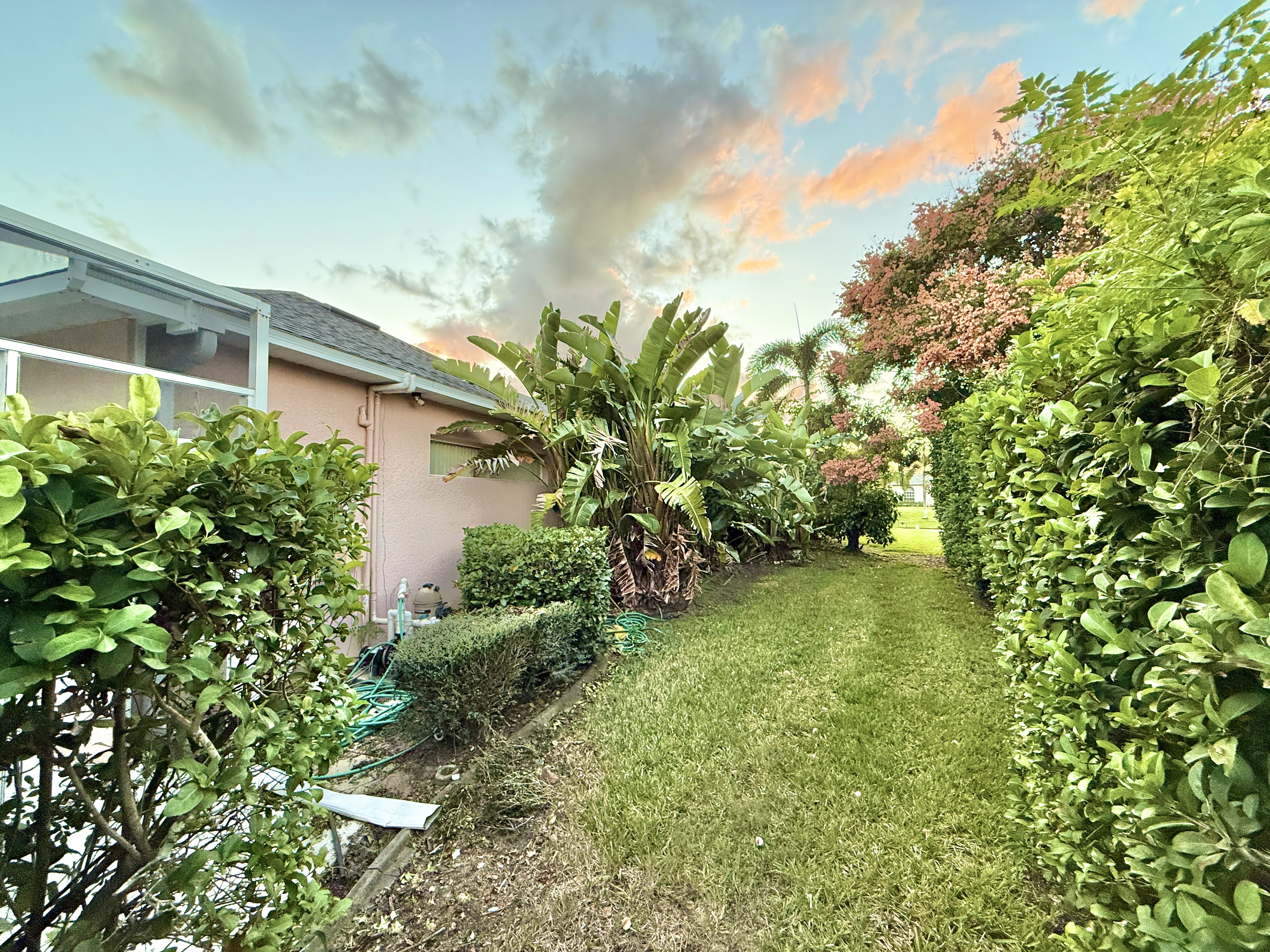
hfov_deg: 102.1
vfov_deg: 85.7
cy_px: 476
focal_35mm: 14
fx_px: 514
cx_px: 635
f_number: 2.2
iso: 250
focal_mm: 2.22
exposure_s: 1/99
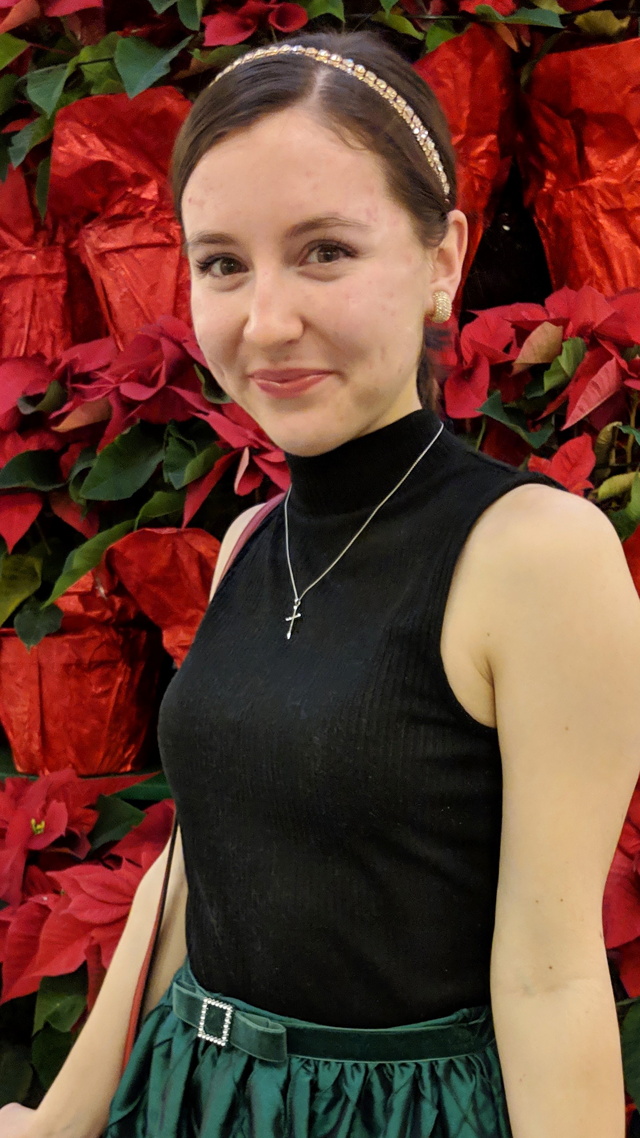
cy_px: 833
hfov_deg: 25.9
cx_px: 363
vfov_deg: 43.4
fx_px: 1388
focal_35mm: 46
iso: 404
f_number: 1.8
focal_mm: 4.44
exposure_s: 1/60
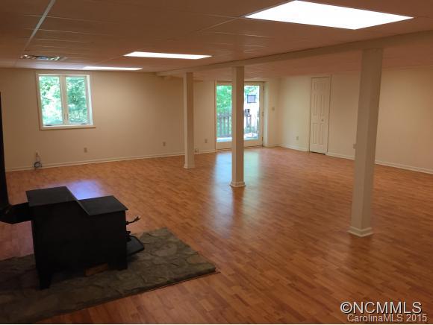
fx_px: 363
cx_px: 216
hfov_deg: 61.6
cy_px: 162
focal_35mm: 29
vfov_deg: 48.3
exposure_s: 1/30
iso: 50
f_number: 2.2
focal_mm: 4.15
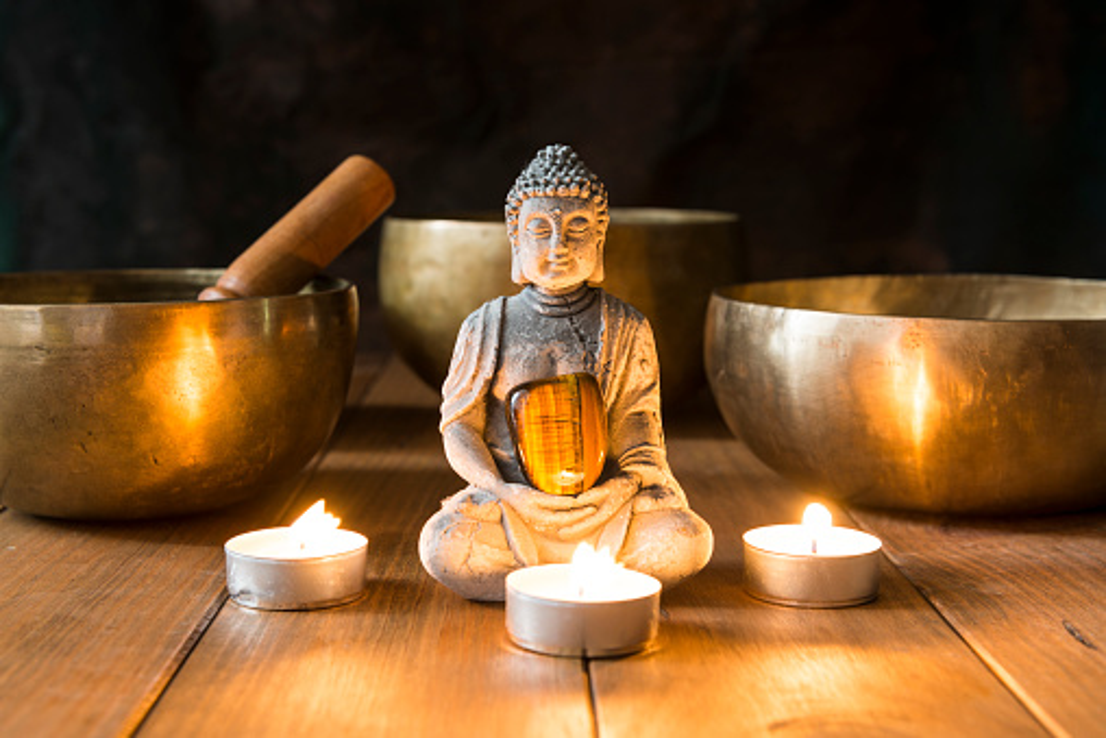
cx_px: 553
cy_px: 369
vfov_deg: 24.6
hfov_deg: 36.2
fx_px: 1690
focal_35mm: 55
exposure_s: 3
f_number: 8
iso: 100
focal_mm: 55
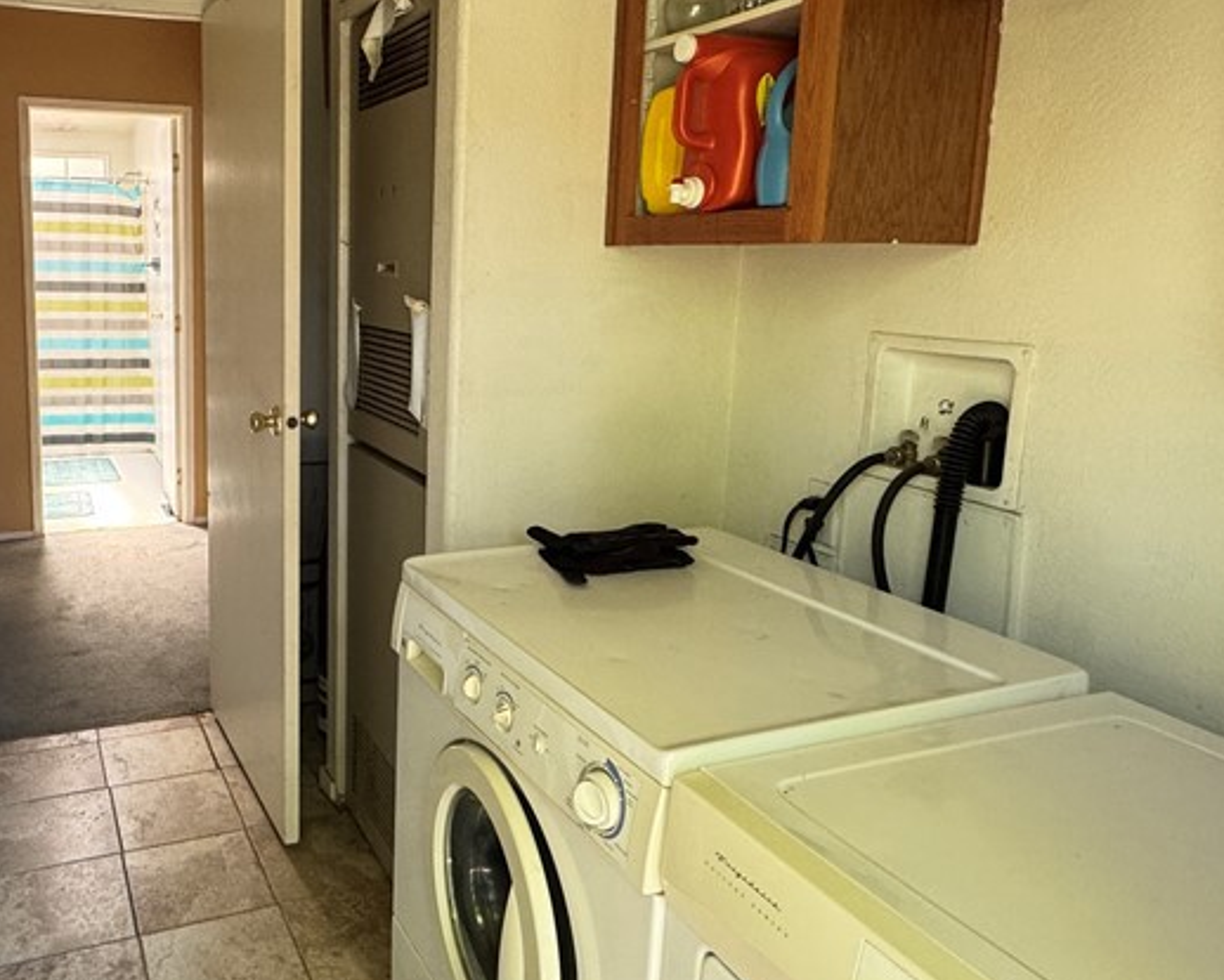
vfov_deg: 53.0
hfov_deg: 61.2
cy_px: 411
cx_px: 336
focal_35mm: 27
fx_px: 979
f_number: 2.2
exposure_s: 1/99
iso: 250
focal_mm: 2.22
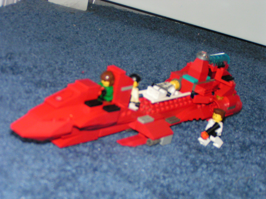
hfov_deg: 24.7
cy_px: 100
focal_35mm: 79
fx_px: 607
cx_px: 133
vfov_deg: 18.7
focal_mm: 12.1
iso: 200
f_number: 3.2
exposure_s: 1/80
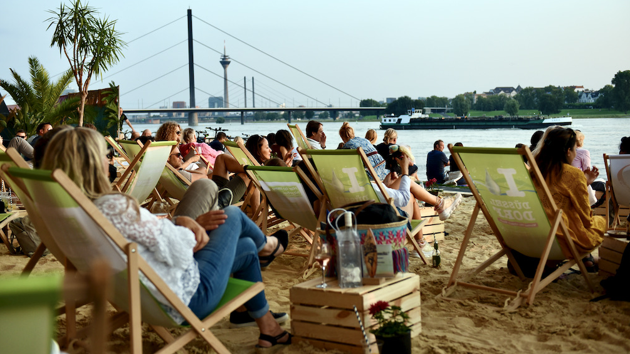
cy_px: 145
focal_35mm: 47
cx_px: 313
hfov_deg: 43.7
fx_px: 785
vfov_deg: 25.4
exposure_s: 1/1250
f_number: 2.8
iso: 800
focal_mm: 44
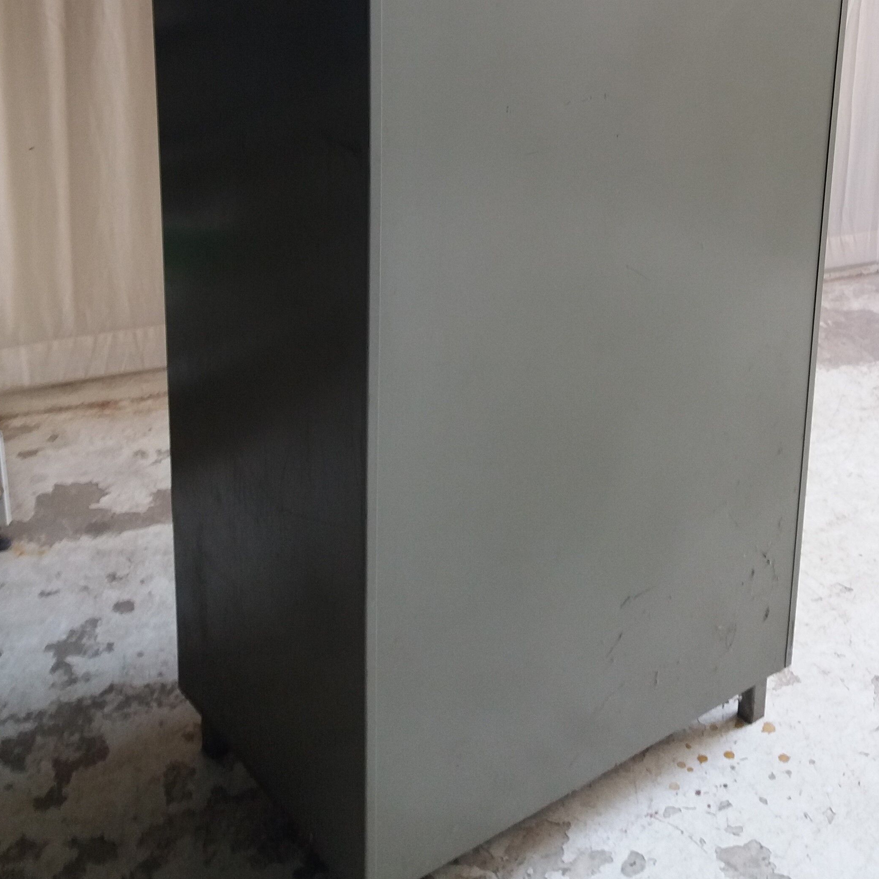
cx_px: 636
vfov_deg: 33.3
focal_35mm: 49
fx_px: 1408
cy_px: 128
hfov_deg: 34.1
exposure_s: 1/50
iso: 64
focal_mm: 3.7
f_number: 1.9
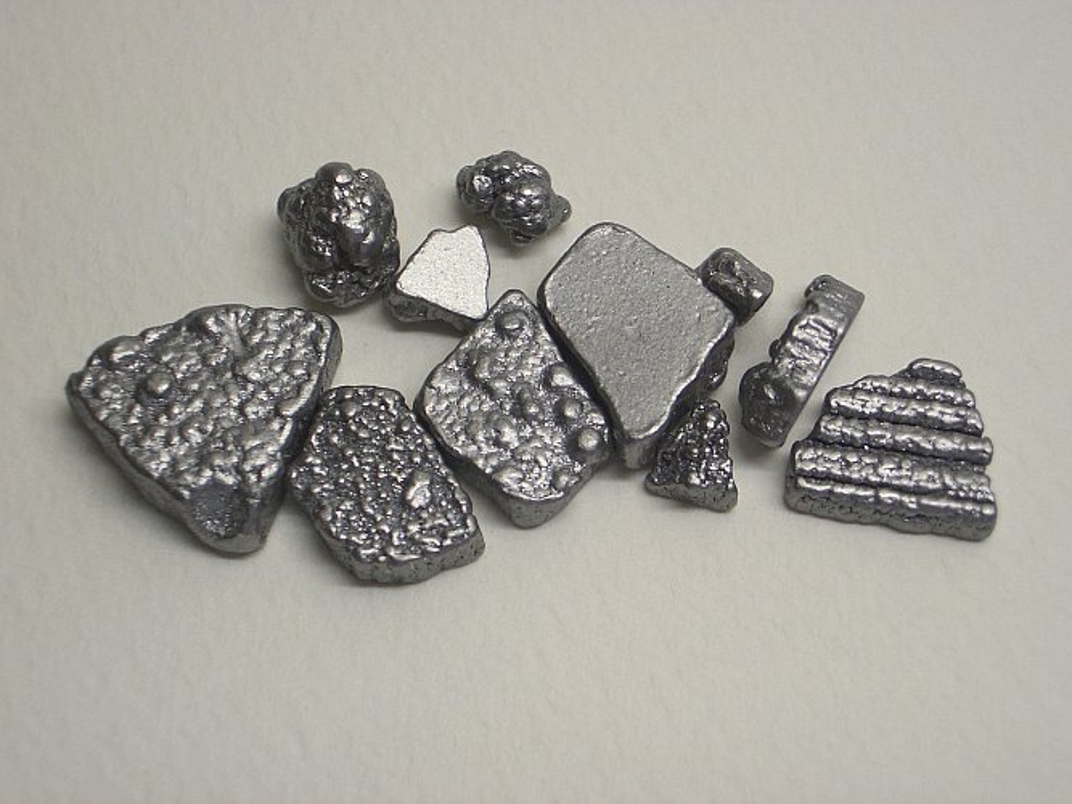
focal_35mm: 62
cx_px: 536
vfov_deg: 23.6
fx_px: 1920
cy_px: 402
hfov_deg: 31.2
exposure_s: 1/80
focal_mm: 10.2
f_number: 3.5
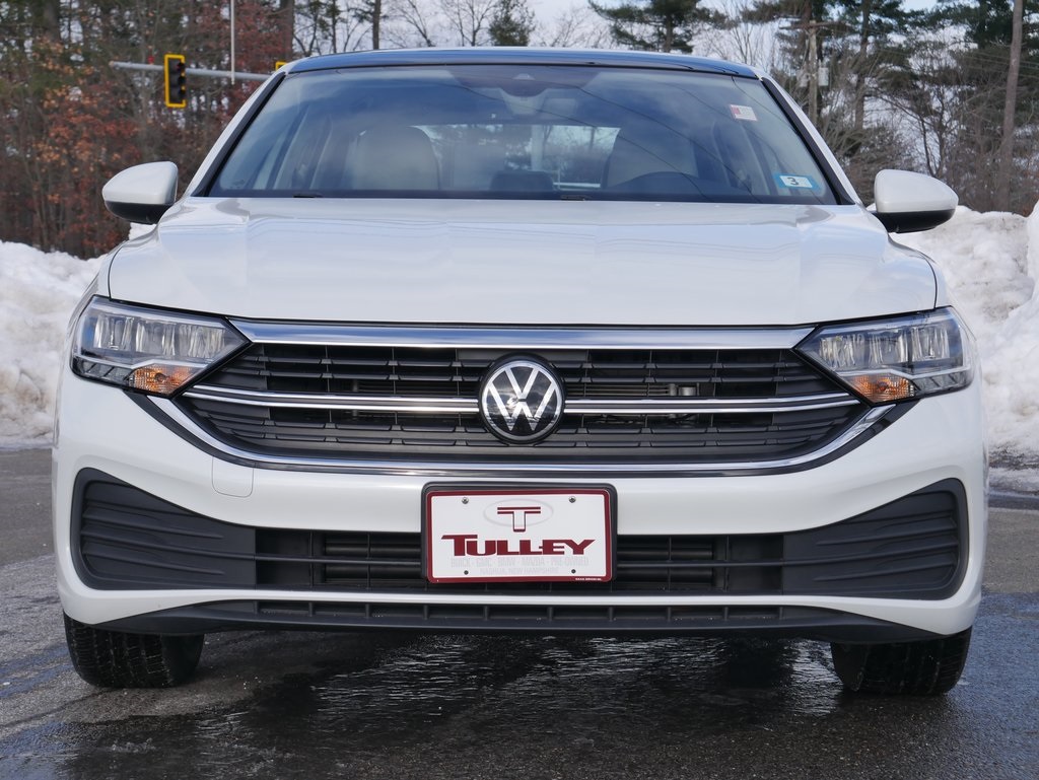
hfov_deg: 25.0
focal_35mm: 78
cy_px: 390
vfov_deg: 18.9
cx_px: 520
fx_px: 2342
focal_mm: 39
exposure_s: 1/320
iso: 200
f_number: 8
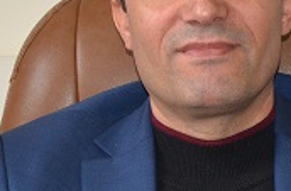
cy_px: 187
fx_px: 2358
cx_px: 196
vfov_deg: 4.6
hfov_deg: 7.1
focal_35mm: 293
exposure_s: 1/60
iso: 800
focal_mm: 50
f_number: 5
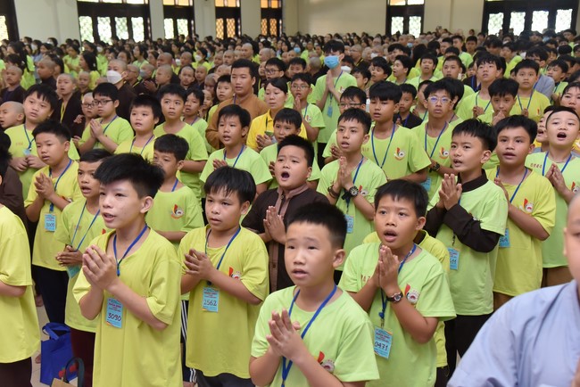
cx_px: 290
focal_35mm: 44
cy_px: 194
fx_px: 709
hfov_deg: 44.5
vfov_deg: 30.5
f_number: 5
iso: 2000
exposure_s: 1/125
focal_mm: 44
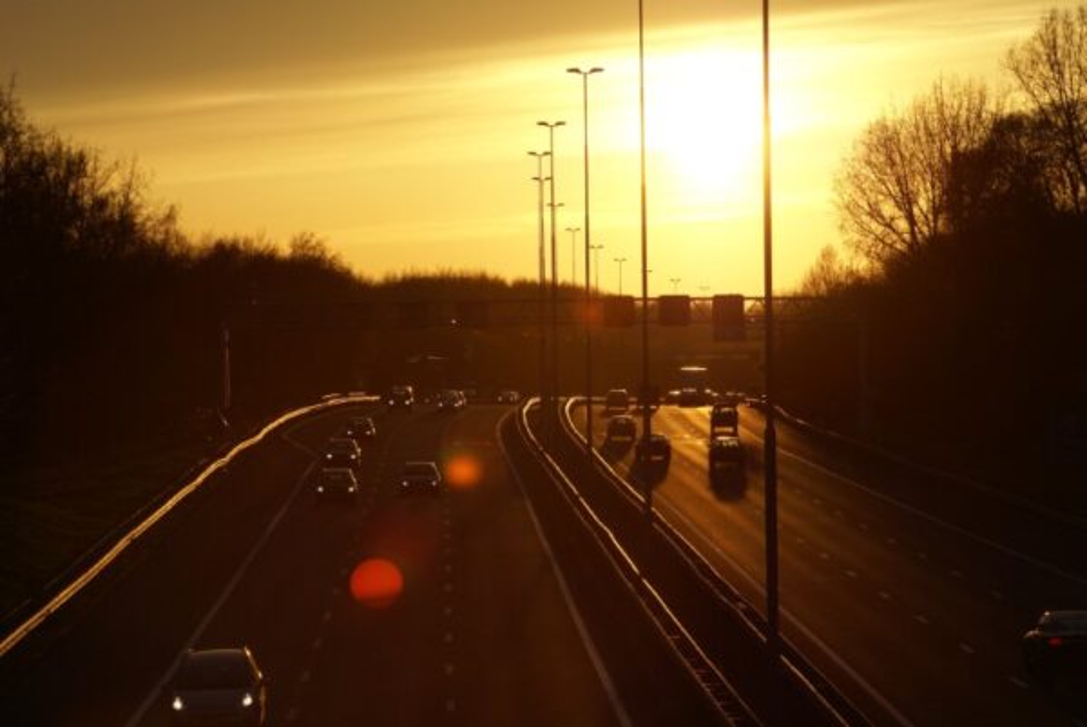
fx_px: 5439
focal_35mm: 180
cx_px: 544
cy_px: 364
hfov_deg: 11.4
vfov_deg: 7.6
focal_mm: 120
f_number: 9
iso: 100
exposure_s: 1/320
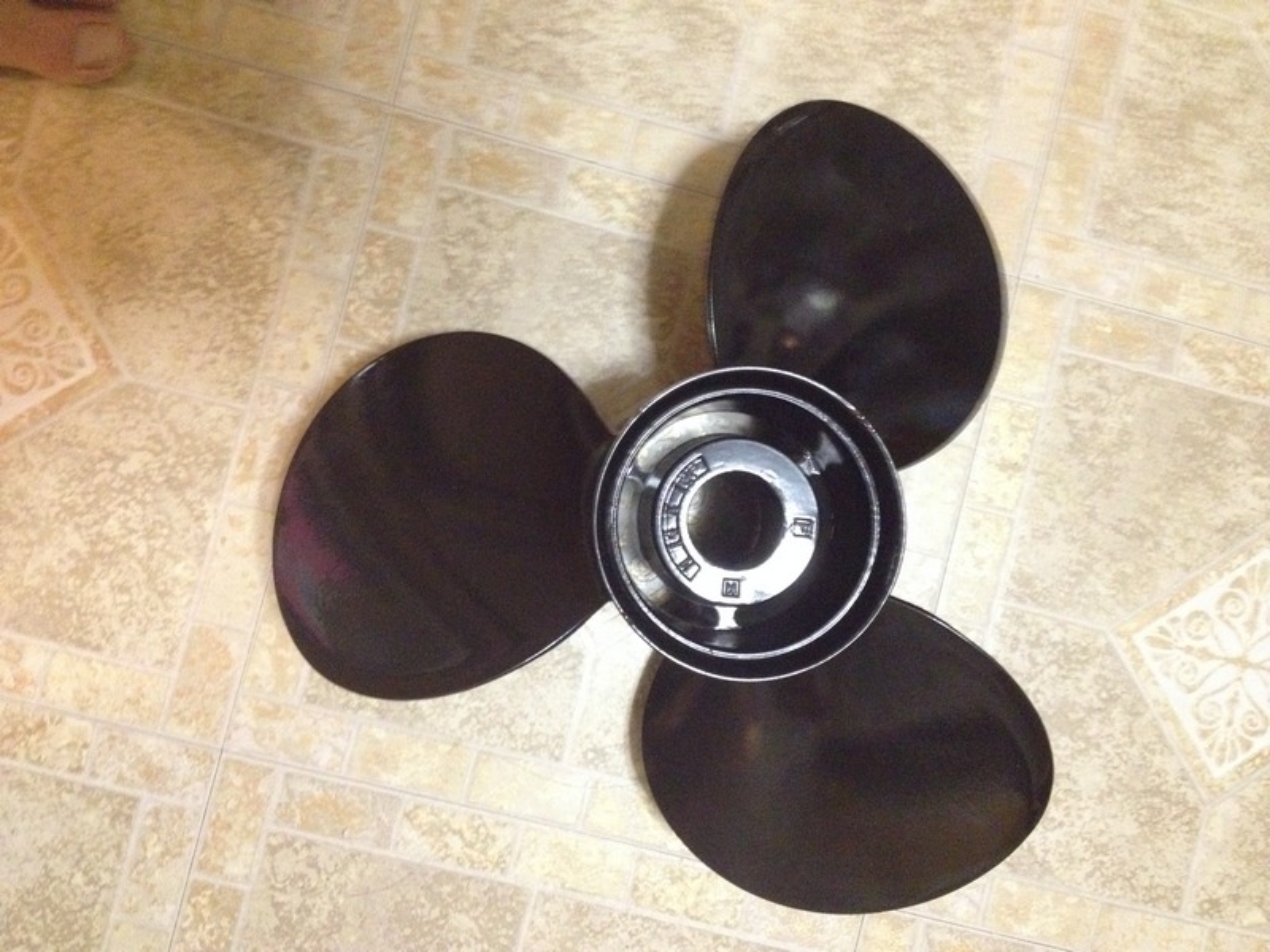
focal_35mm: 35
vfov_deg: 40.7
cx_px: 635
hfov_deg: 52.6
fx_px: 1284
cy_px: 476
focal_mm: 4.28
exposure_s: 1/15
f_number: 2.4
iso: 800
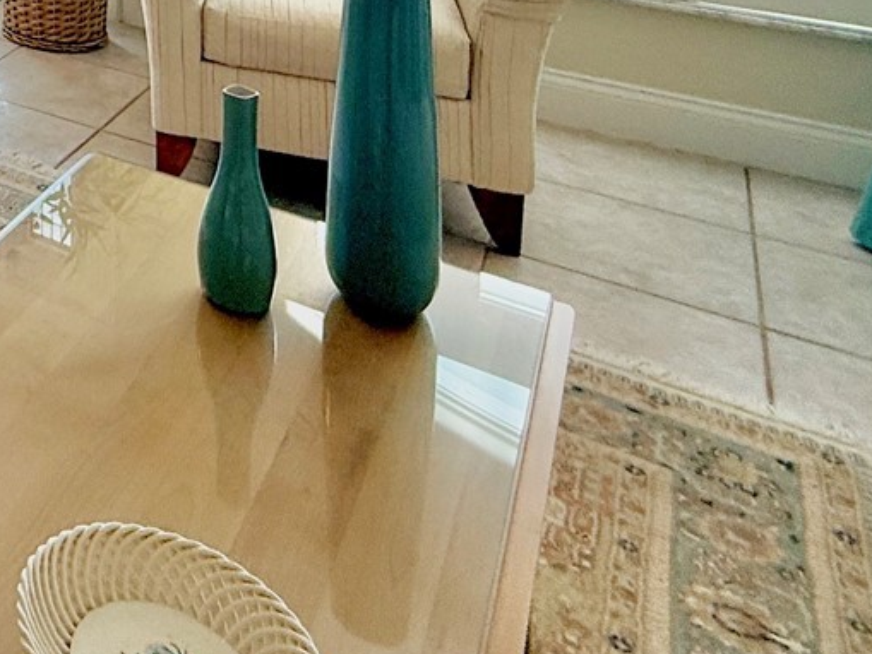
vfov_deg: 25.7
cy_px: -294
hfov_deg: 31.6
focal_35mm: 44
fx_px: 1109
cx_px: -293
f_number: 2.2
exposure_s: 1/131
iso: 64
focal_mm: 2.22
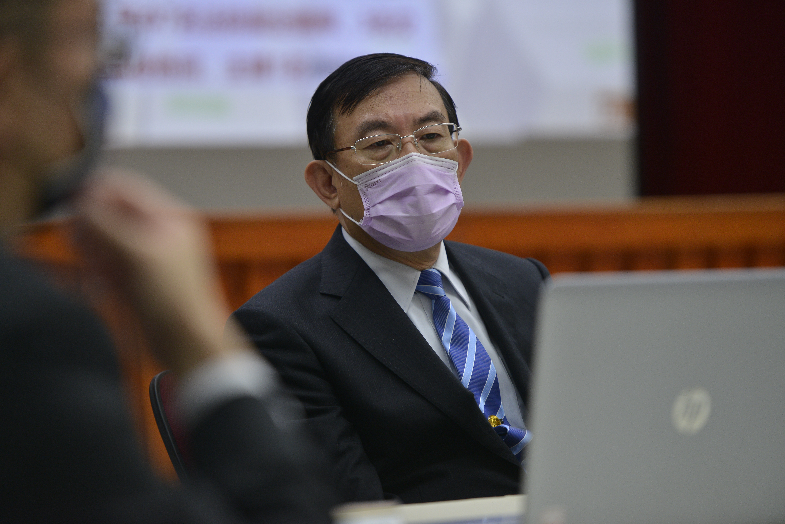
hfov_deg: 13.7
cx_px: 392
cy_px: 262
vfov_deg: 9.2
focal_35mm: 150
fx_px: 3272
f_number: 2.8
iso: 800
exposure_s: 1/125
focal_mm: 150
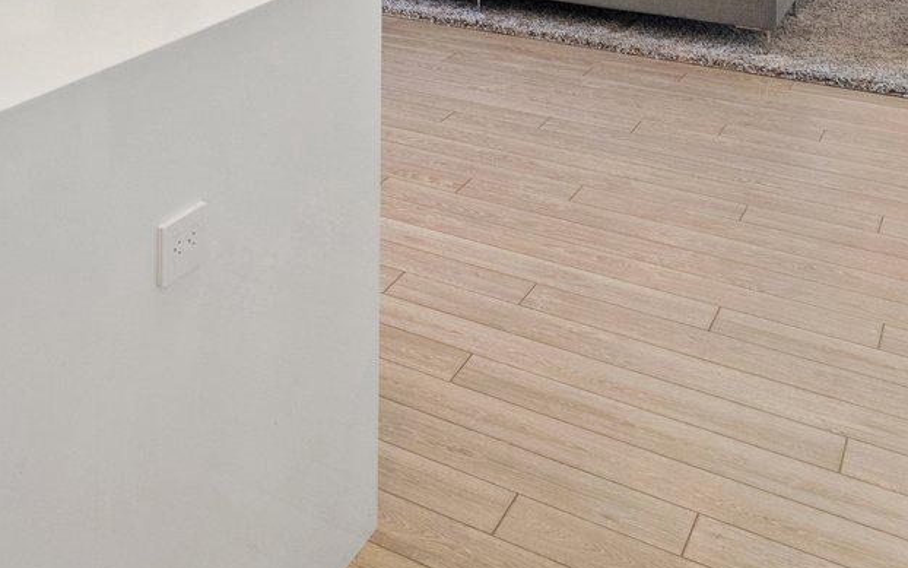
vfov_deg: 22.7
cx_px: -305
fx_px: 1163
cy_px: -271
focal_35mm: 47
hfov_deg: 31.5
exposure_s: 1/5
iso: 800
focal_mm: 14
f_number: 8
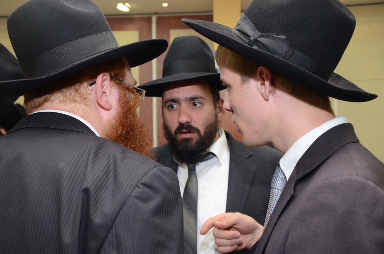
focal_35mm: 45
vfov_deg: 29.7
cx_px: 192
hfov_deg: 43.7
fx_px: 479
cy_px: 127
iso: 1250
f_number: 5.6
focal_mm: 30
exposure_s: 1/100
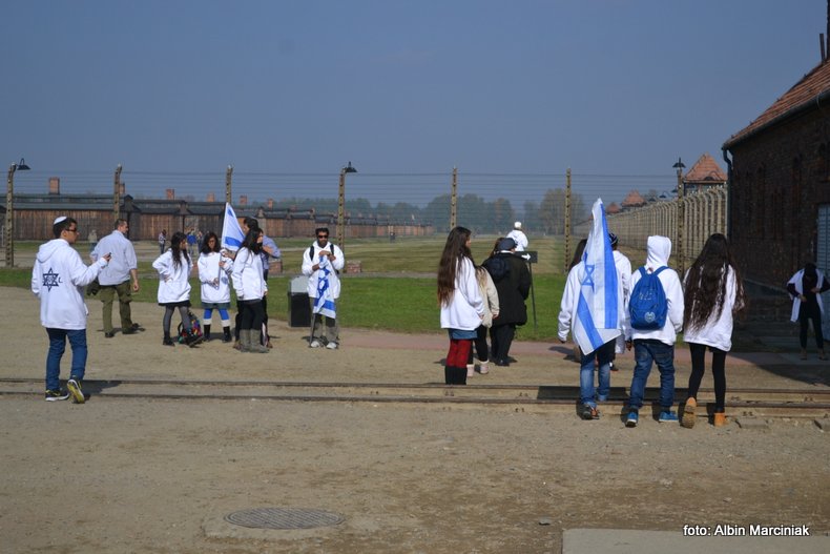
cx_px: 415
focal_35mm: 78
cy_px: 277
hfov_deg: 26.0
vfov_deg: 17.5
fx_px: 1799
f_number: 7.1
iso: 320
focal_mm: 52
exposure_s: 1/2000
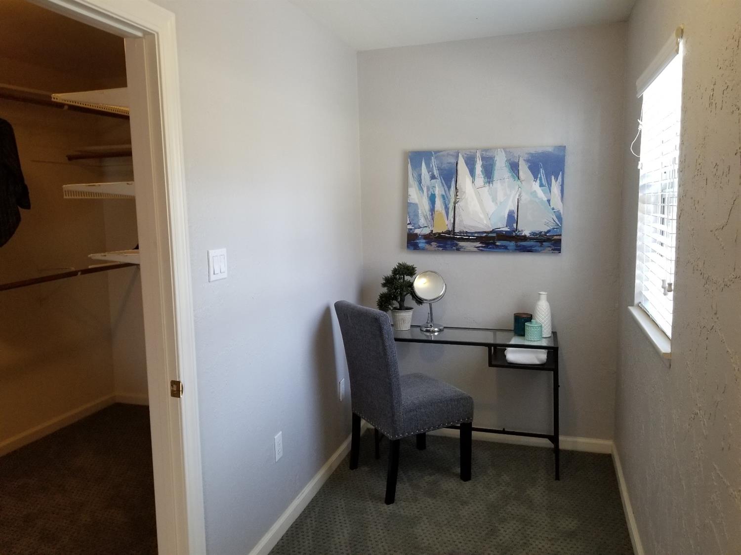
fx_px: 556
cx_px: 370
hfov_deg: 67.3
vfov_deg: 53.0
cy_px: 278
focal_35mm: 26
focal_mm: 4.25
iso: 160
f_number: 1.7
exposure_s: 1/60
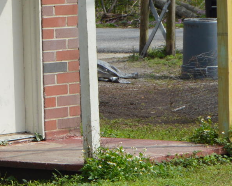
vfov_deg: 4.5
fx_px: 2335
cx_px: -26
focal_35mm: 340
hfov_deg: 5.7
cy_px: 3
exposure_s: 1/320
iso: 100
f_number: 9
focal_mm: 48
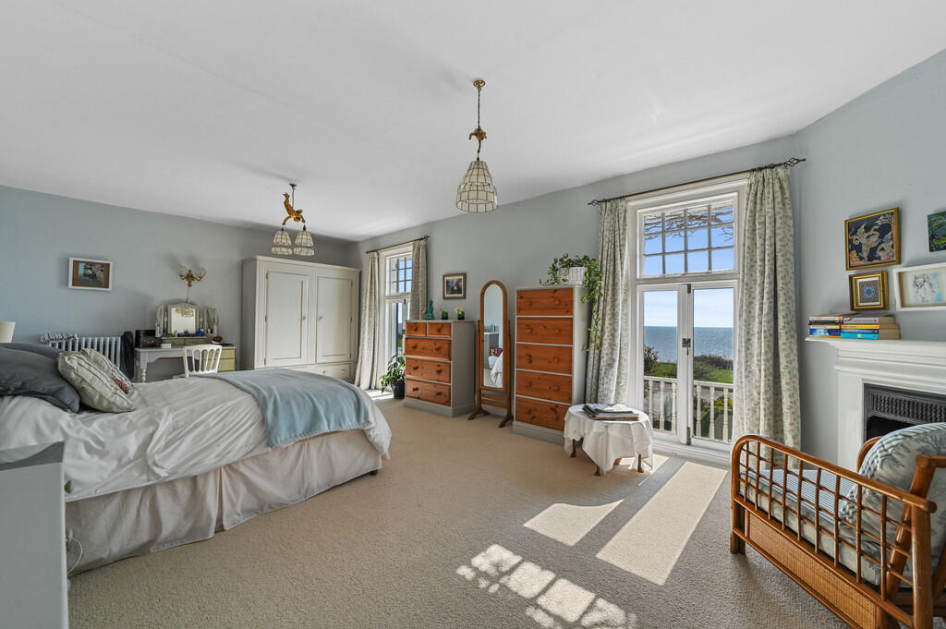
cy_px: 314
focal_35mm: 14
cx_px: 473
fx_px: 368
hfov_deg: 104.3
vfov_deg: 81.1
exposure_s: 1/40
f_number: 8
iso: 400
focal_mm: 14
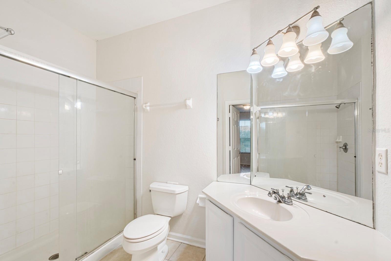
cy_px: 130
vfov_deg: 77.3
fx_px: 163
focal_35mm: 15
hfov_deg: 100.4
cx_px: 196
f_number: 20
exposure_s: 1/4
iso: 320
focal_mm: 10
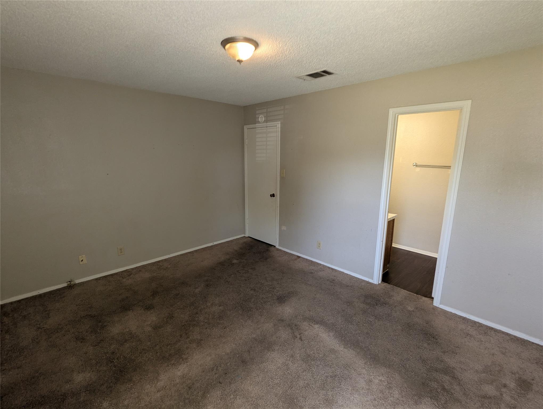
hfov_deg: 94.4
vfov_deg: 78.2
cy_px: 204
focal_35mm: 16
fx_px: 251
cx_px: 272
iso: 69
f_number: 2.2
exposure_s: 1/24
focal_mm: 2.35
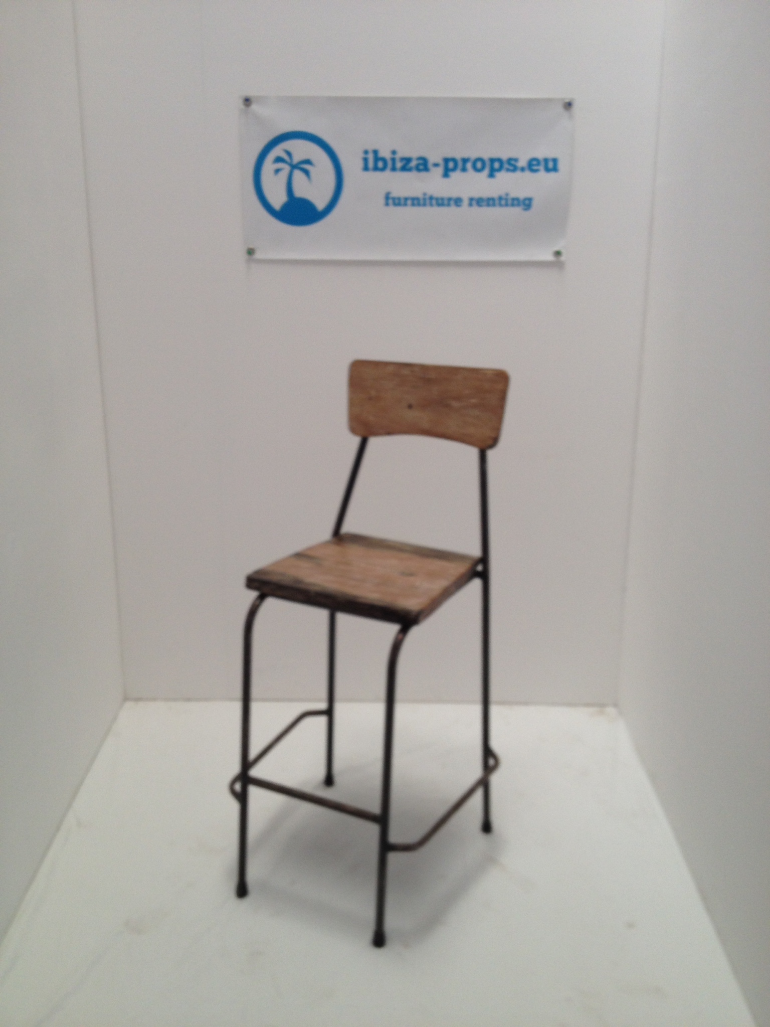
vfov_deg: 52.6
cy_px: 514
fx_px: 1038
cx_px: 385
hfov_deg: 40.7
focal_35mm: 35
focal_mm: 4.28
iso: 50
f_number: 2.4
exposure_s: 1/24
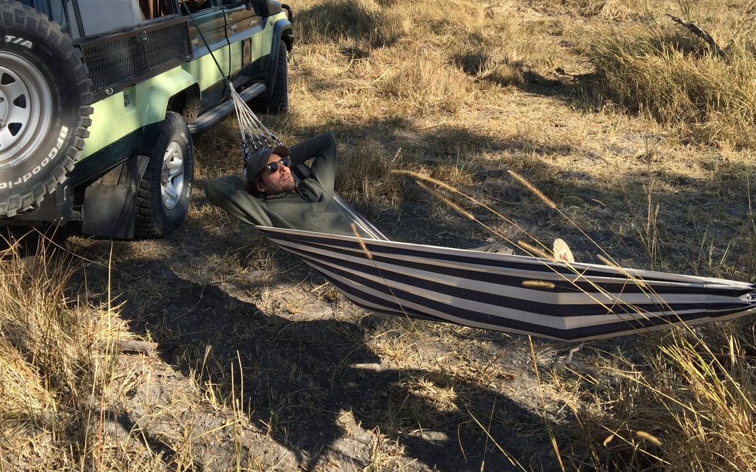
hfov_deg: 54.0
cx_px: 358
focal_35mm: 36
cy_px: 152
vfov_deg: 34.9
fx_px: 742
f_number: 2.2
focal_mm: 4.15
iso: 32
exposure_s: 1/1236
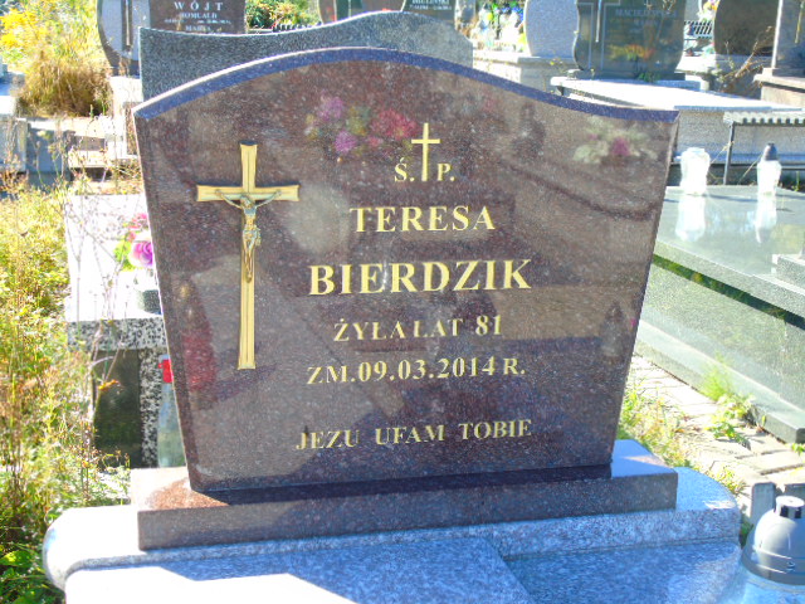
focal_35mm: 54
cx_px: 402
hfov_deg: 35.5
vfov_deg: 27.0
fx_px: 1256
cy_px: 302
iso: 80
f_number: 4.3
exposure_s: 1/80
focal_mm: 9.6
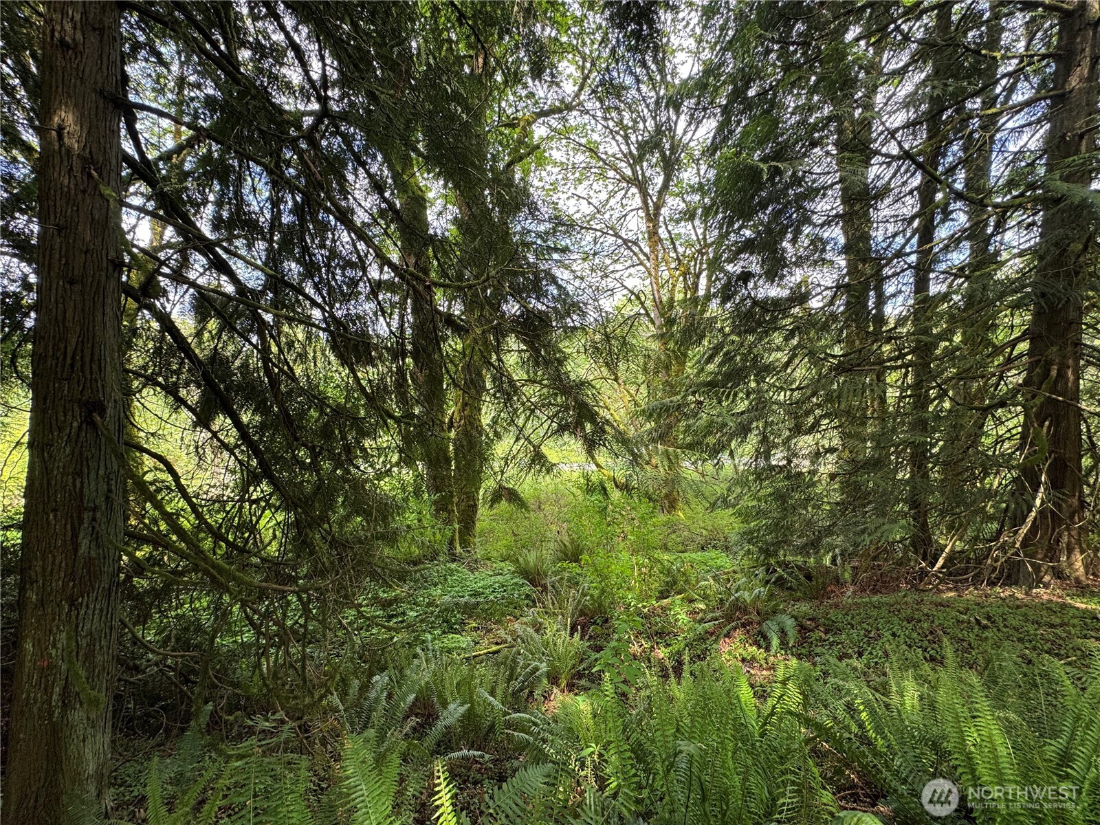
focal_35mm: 14
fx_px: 445
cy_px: 412
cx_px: 550
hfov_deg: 102.1
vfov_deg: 85.7
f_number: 2.2
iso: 80
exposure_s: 1/99
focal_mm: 2.22
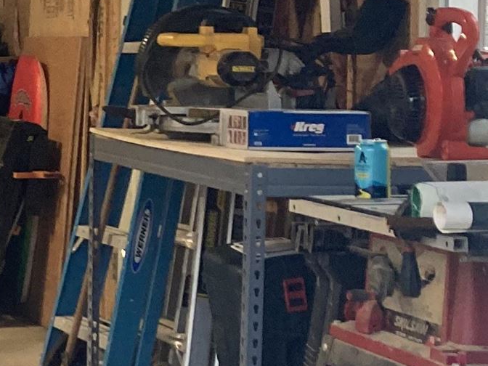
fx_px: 1804
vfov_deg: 11.6
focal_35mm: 128
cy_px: 96
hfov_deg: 13.2
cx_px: -505
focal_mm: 3.99
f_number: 1.8
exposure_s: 1/60
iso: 160
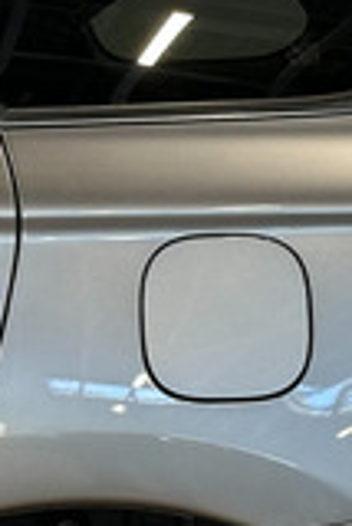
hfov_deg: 6.8
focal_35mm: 203
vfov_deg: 10.1
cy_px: 418
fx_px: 2971
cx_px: 56
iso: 160
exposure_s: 1/50
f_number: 1.8
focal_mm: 6.86
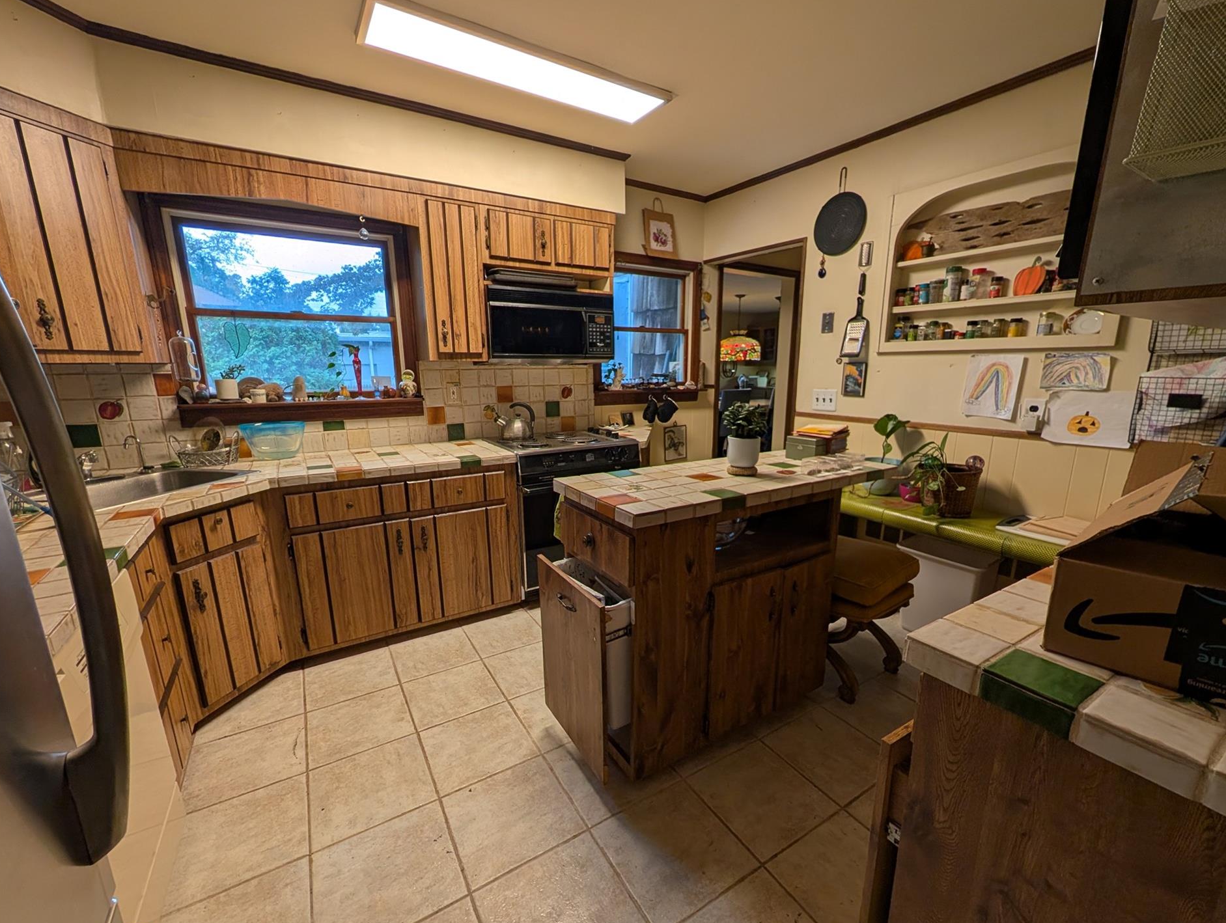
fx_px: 461
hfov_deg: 106.1
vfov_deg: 90.0
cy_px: 483
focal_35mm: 13
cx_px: 623
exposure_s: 1/86.5
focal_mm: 2.02
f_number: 1.7
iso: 39
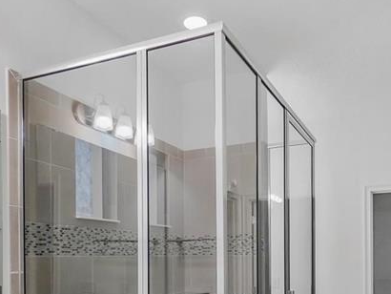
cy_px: 267
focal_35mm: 36
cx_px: 208
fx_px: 407
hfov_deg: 51.3
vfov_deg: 37.0
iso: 800
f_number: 4
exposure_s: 1/160
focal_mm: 10
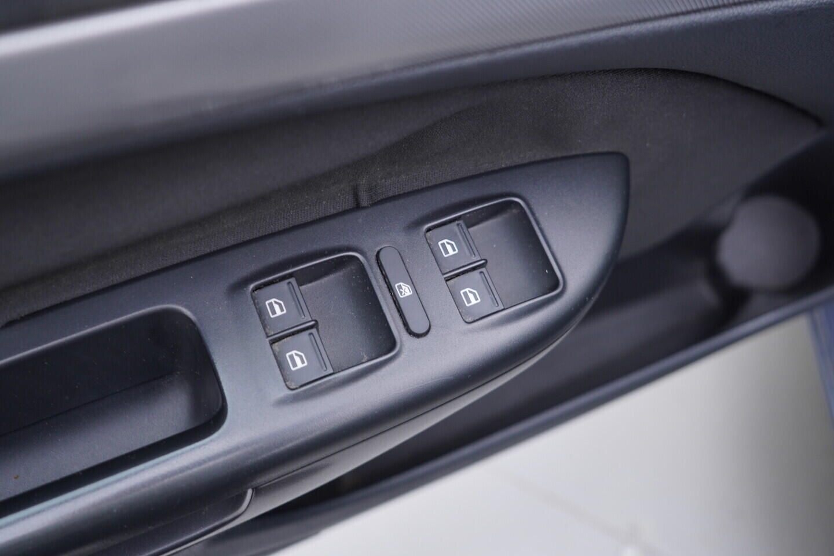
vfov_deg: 36.9
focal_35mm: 36
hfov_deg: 53.1
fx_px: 834
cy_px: 278
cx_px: 417
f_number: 2.8
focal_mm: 24
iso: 200
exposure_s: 1/40
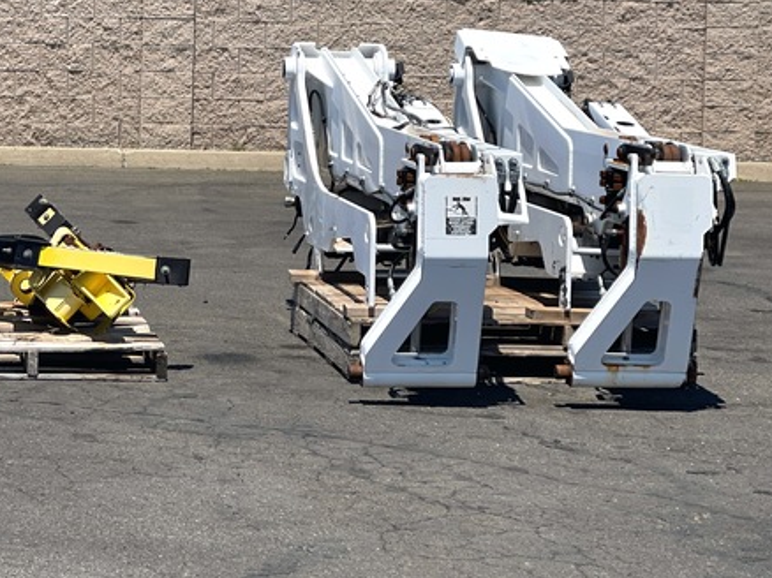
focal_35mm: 114
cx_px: 104
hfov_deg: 17.1
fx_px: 2541
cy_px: 80
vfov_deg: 12.9
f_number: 2.2
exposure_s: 1/1980
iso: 32
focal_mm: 7.5
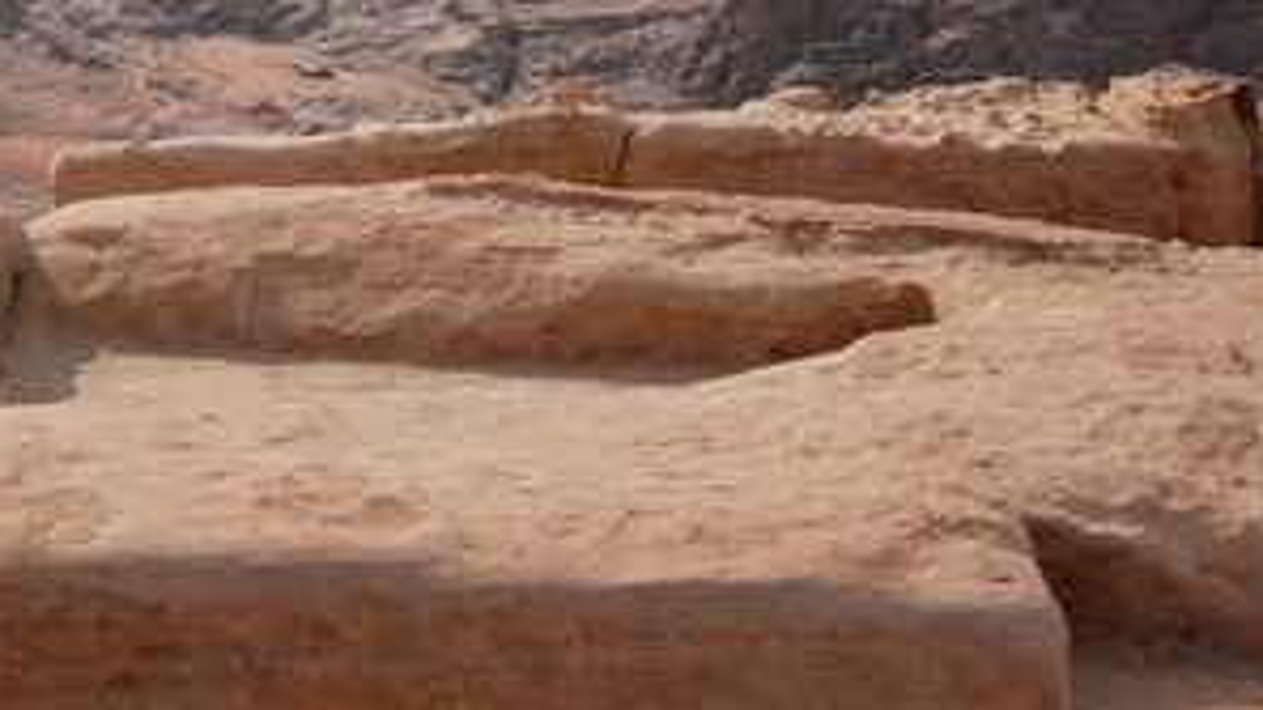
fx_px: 2813
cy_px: 115
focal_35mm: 84
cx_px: 412
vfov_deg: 14.3
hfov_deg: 25.2
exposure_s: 1/640
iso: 400
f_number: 16
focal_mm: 36
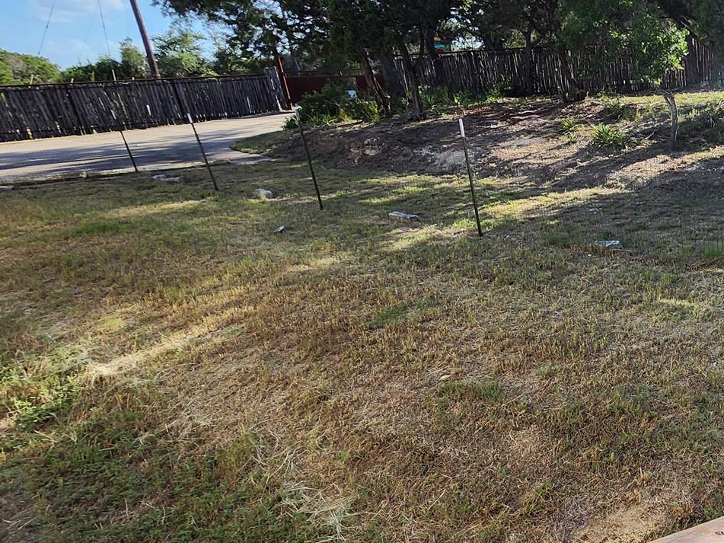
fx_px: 586
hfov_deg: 49.5
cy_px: 292
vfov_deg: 49.7
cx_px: 750
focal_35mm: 28
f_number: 2.2
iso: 40
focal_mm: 1.74
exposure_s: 1/711
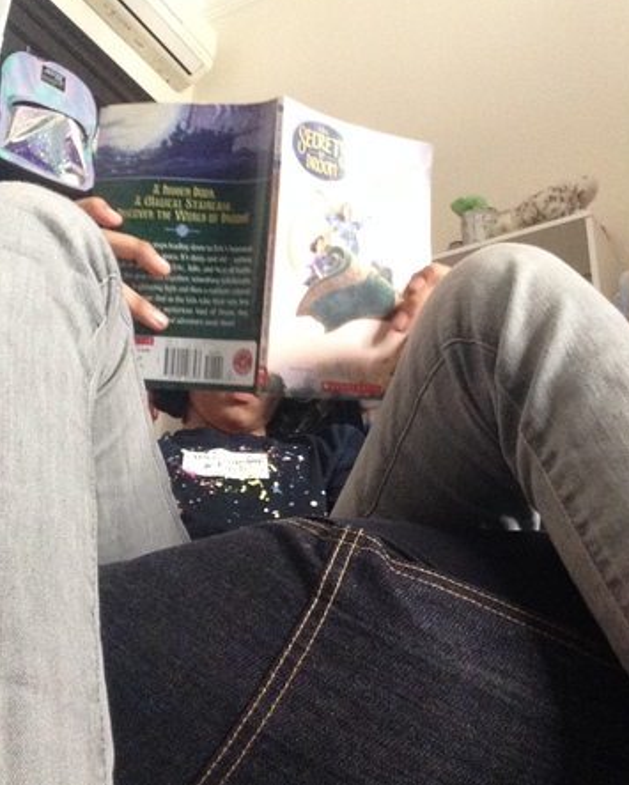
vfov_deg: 49.0
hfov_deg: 40.2
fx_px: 860
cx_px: 317
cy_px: 372
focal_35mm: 37
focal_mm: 2.18
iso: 200
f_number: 2.4
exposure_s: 1/17
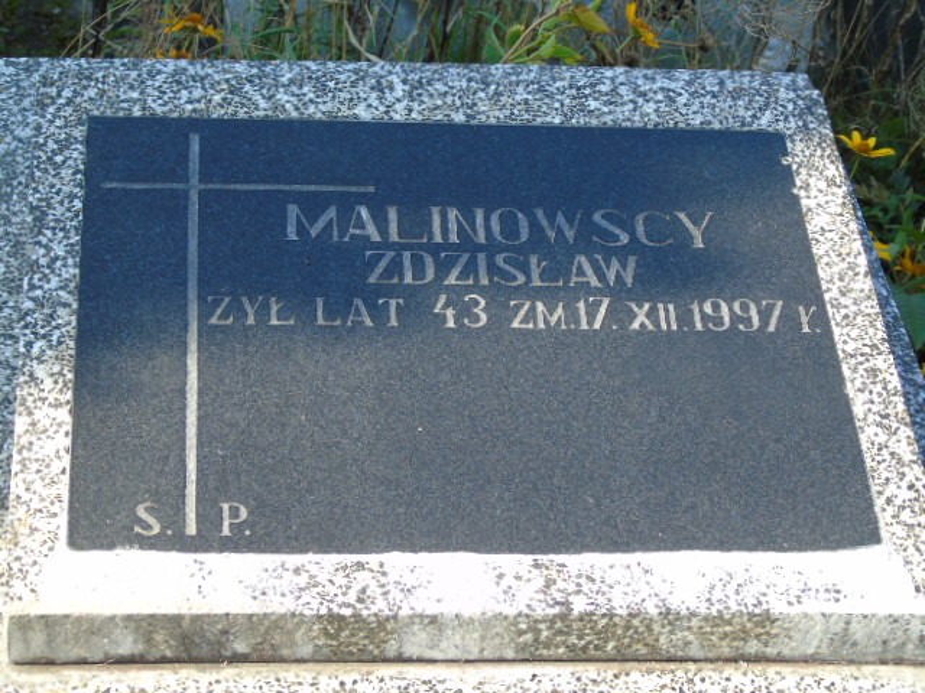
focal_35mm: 94
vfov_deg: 15.7
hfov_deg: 20.9
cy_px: 346
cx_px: 462
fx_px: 2512
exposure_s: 1/100
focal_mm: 17
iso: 80
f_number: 4.3
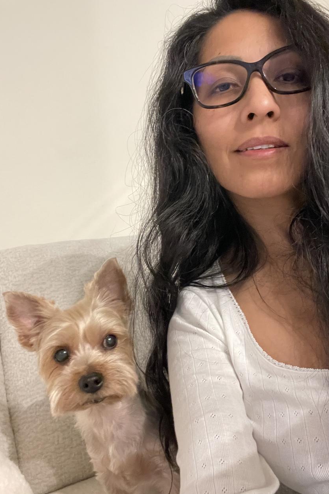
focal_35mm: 32
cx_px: 176
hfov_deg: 41.1
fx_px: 439
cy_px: 245
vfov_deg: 58.7
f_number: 2.2
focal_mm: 2.71
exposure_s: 1/15
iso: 1000
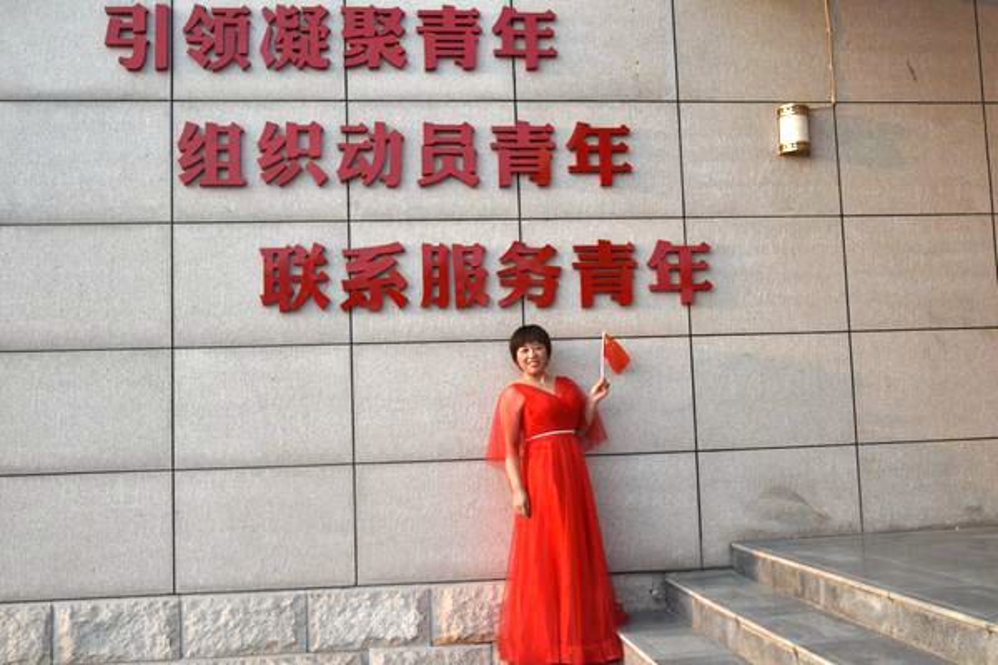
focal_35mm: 35
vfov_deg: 37.9
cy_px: 332
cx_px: 499
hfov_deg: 54.4
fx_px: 970
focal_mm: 35
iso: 2500
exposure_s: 1/160
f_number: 20
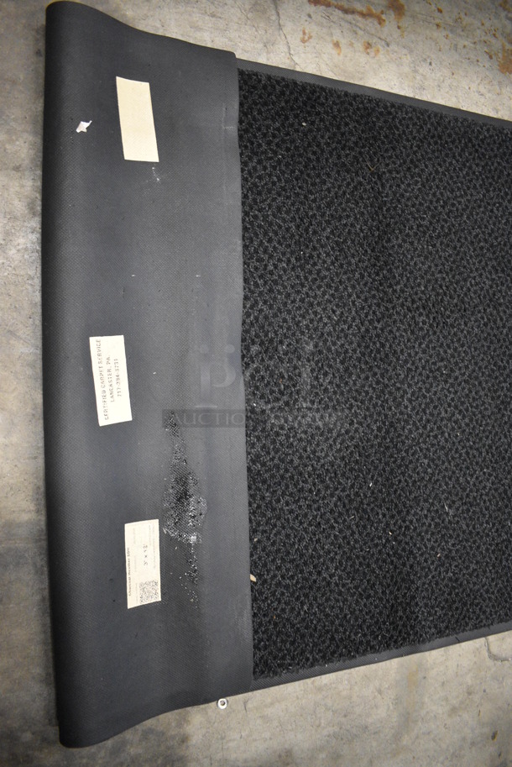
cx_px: 256
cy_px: 384
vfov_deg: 67.3
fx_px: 575
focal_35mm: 27
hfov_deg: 48.0
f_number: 3.5
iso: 4000
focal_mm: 18
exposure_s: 1/125
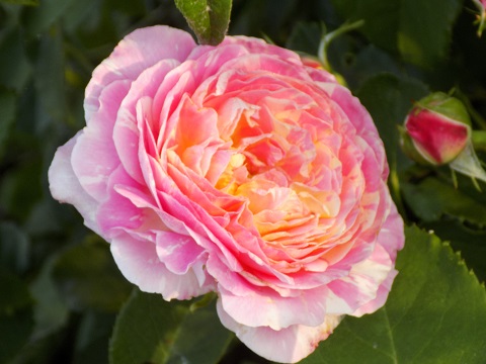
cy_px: 182
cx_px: 243
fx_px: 2162
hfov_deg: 12.8
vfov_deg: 9.6
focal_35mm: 154
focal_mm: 27.3
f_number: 5.2
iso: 80
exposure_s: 1/30
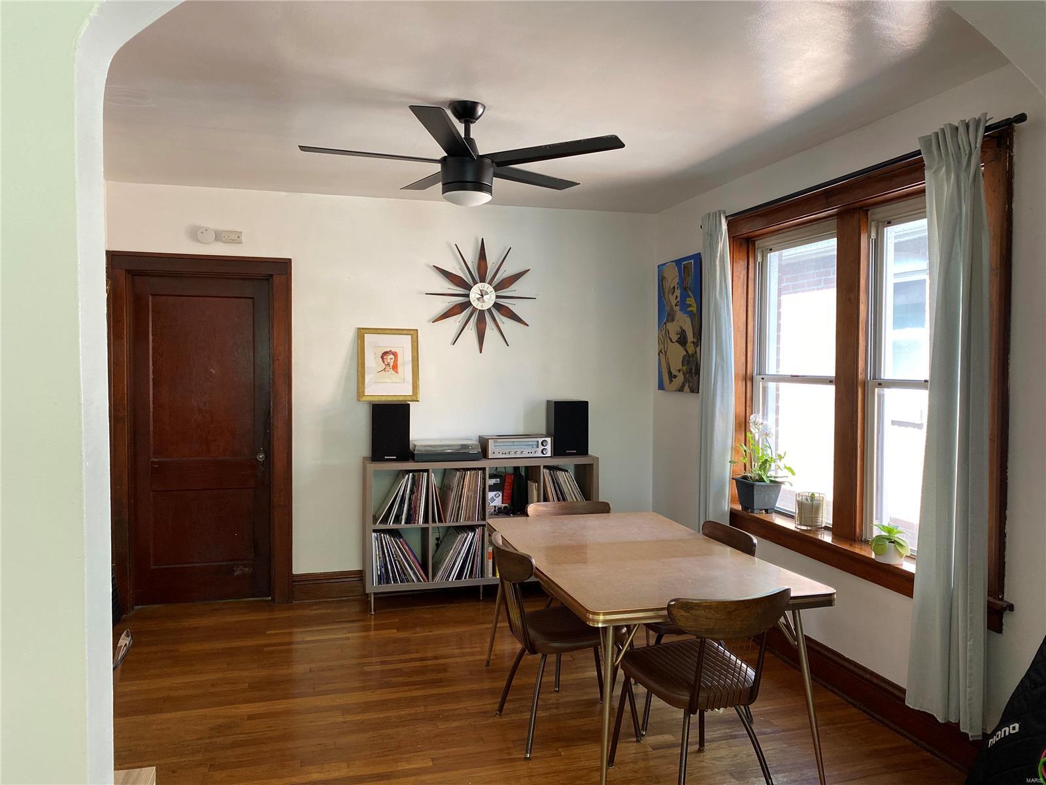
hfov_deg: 67.3
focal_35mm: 26
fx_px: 786
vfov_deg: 53.1
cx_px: 523
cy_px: 392
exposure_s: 1/60
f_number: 1.8
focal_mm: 4.25
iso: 160
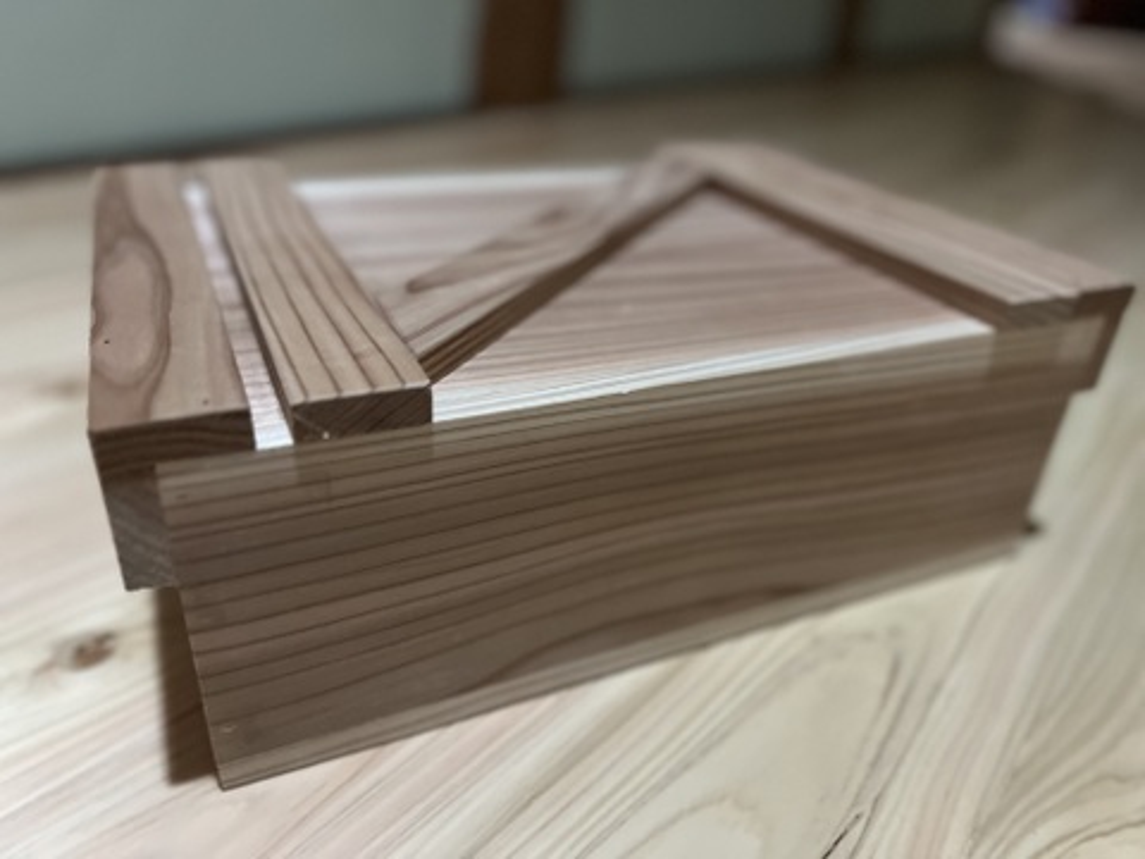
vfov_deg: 53.1
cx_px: 572
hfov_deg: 67.3
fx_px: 860
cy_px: 430
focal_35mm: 26
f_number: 1.5
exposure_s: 1/40
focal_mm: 5.7
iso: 640
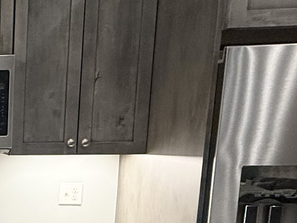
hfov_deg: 25.0
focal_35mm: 60
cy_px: 215
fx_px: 515
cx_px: -144
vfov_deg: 23.5
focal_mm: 2.22
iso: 200
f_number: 2.2
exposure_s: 1/120
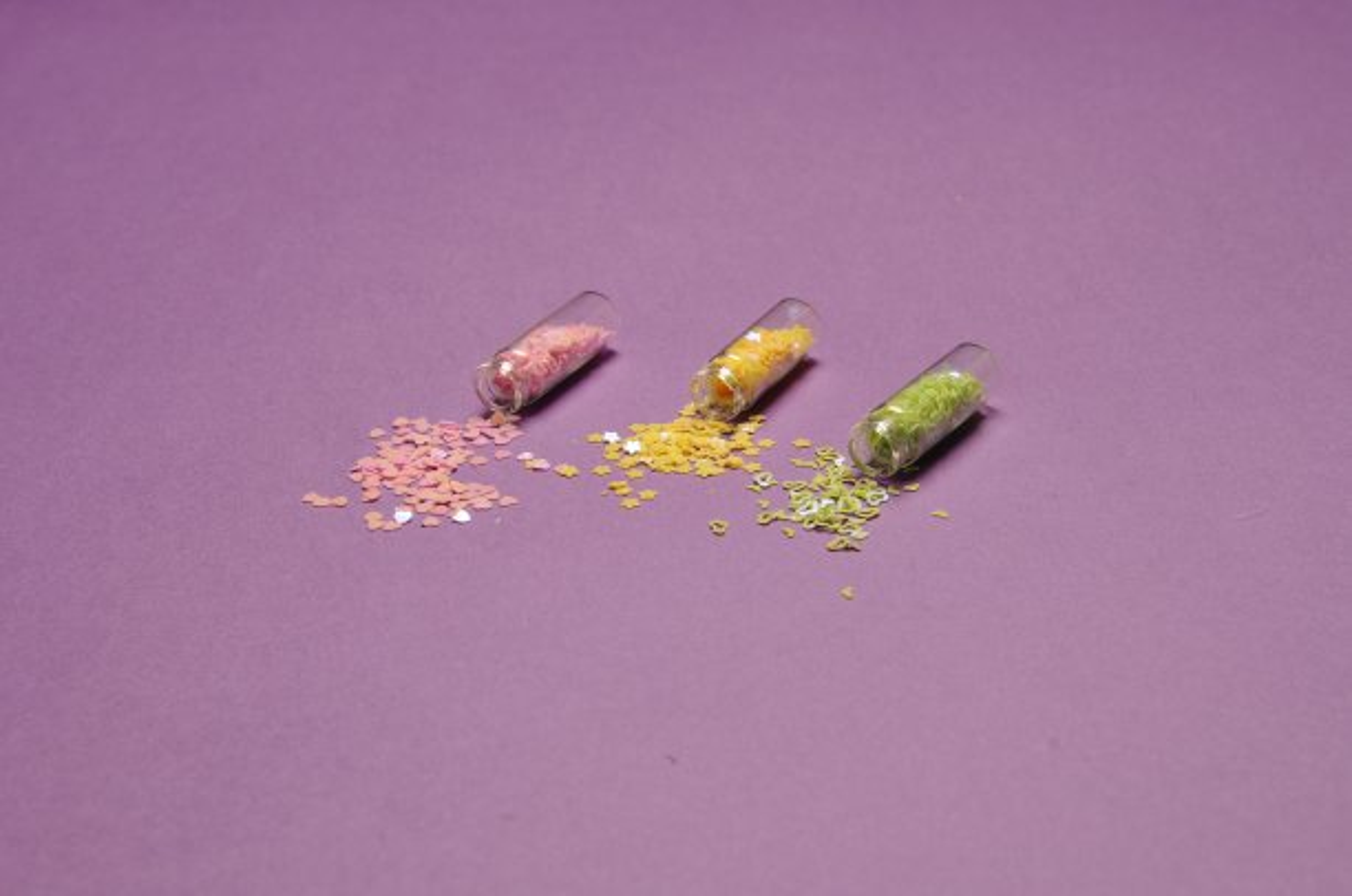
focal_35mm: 57
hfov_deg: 35.1
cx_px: 676
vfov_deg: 23.7
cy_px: 448
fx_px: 2137
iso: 200
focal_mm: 38
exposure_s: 1/100
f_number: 10
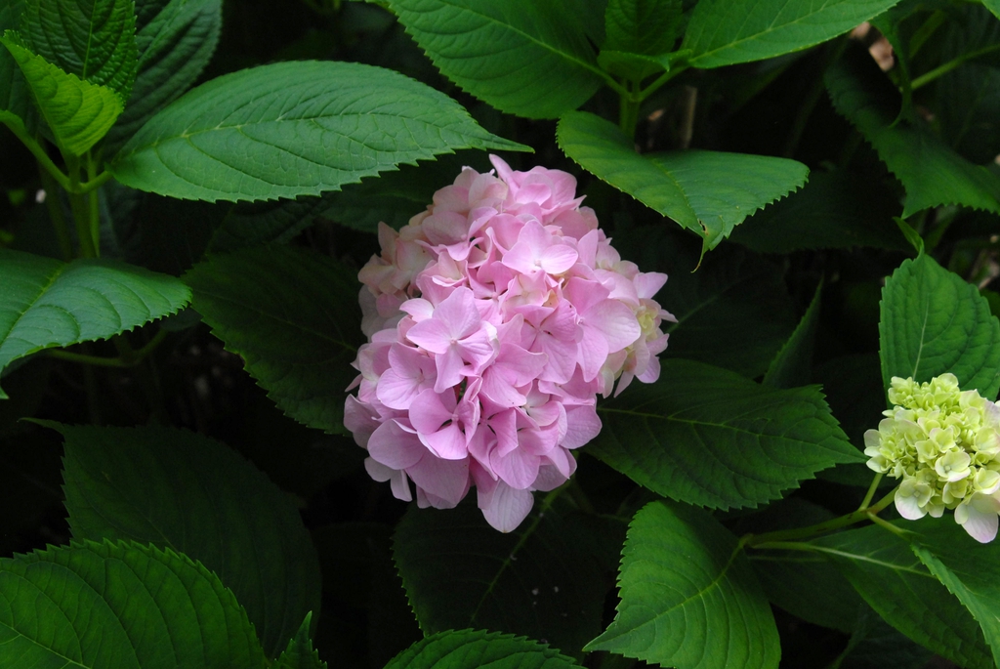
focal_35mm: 75
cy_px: 334
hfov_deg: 27.0
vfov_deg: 18.2
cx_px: 500
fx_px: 2085
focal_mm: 50
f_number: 6.3
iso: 400
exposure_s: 1/160
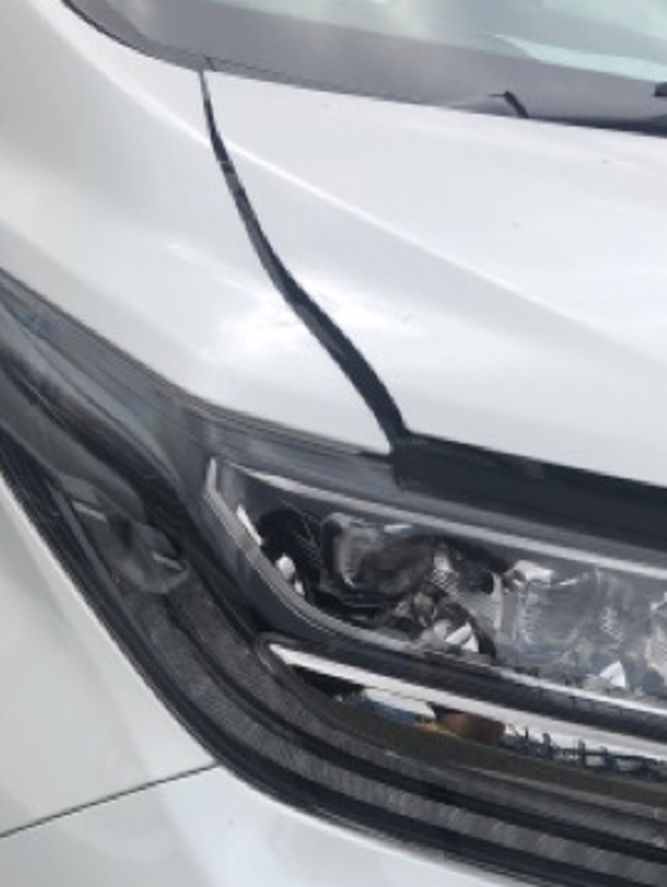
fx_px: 1283
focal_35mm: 50
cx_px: 563
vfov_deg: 36.5
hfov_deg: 28.3
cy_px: 746
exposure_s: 1/1043
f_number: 1.8
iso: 20
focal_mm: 3.99
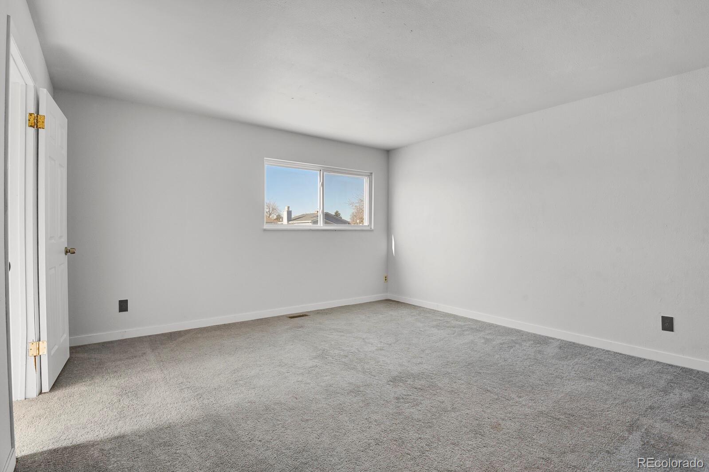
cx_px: 354
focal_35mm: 17
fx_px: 335
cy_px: 236
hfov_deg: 93.3
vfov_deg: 70.4
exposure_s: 1/20
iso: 900
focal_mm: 17
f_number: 8
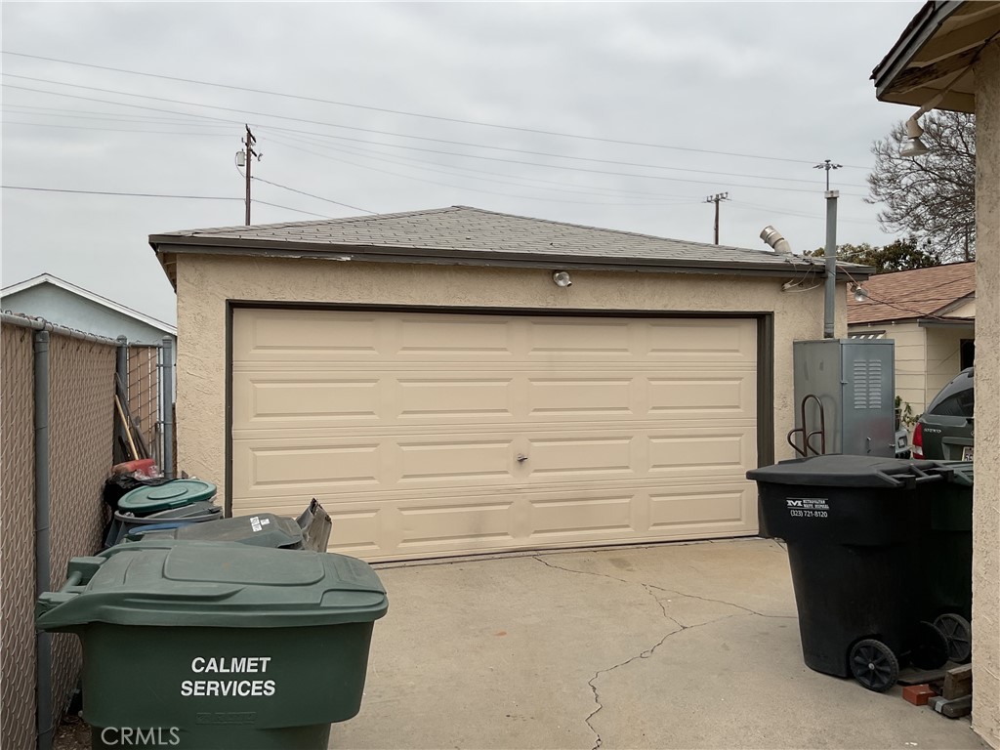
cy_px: 375
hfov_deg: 61.7
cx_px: 500
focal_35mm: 29
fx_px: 838
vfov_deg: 48.2
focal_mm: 3
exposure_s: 1/3322
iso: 16
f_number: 1.8
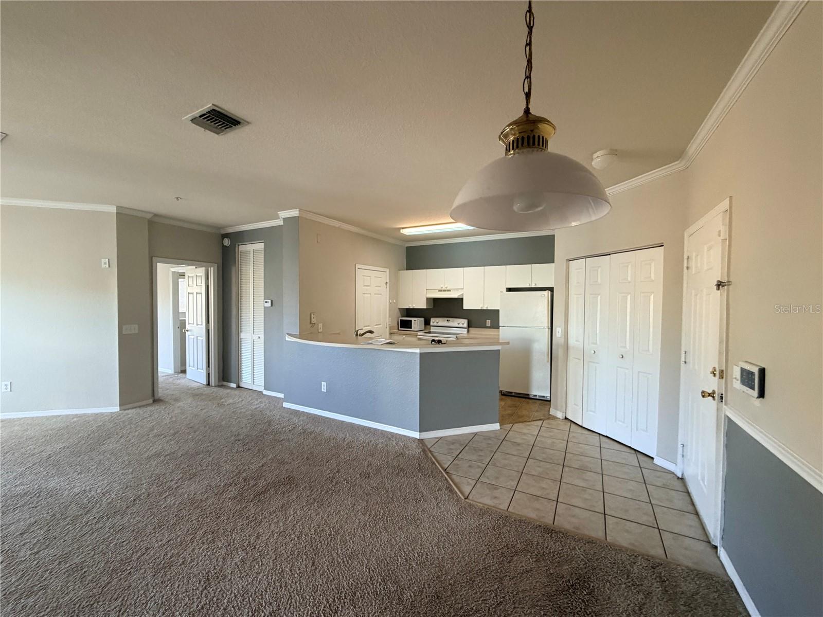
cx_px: 412
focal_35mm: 14
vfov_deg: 85.7
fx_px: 333
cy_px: 308
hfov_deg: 102.1
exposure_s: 1/60
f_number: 2.2
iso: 250
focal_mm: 2.22
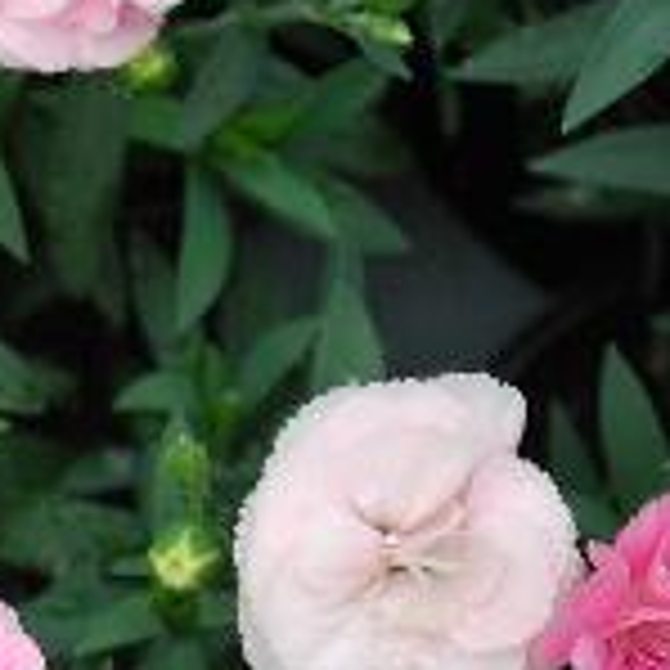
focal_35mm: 165
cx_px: -211
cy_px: 414
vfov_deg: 10.6
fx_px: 3613
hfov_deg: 10.4
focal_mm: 48
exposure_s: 1/80
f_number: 5.6
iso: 200
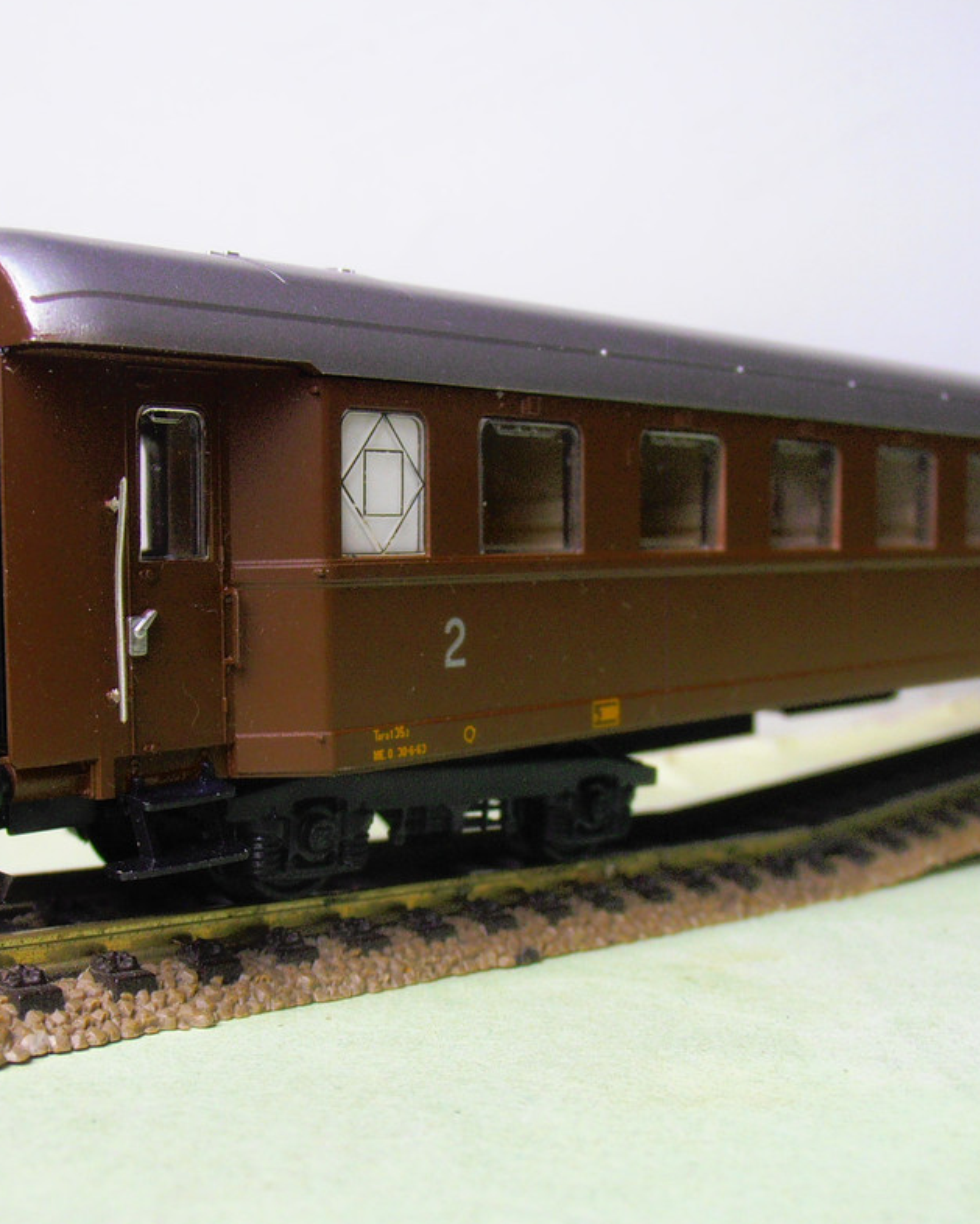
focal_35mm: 49
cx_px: 334
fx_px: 1776
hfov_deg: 30.6
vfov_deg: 38.0
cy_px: 612
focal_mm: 6.61
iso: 125
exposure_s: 1/15
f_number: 3.9
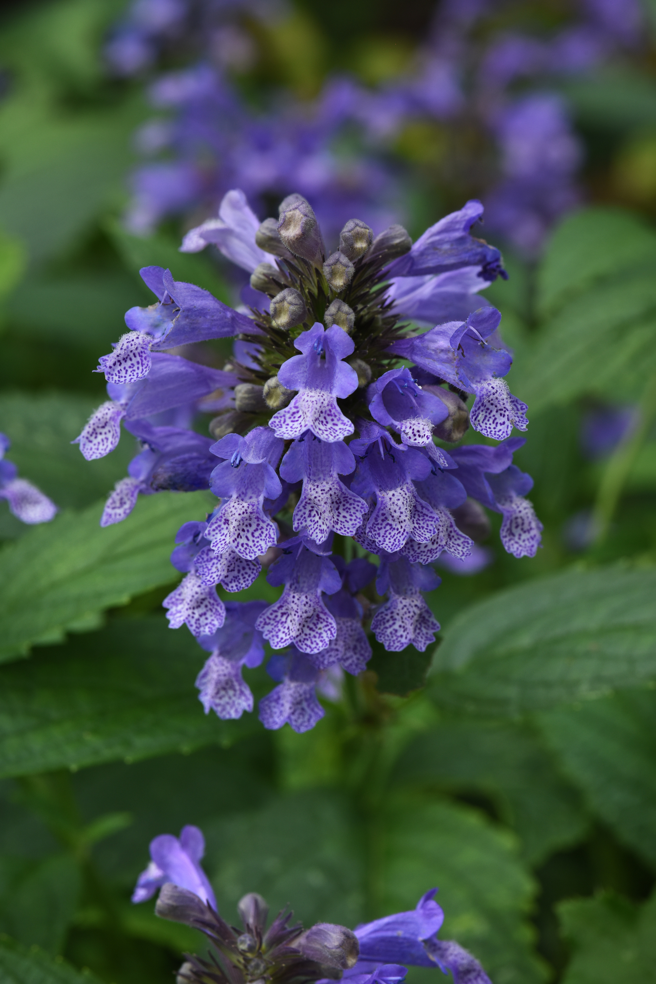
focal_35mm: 105
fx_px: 2868
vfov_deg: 19.5
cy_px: 492
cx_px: 328
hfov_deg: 13.0
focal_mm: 105
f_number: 16
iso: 400
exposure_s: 1/100
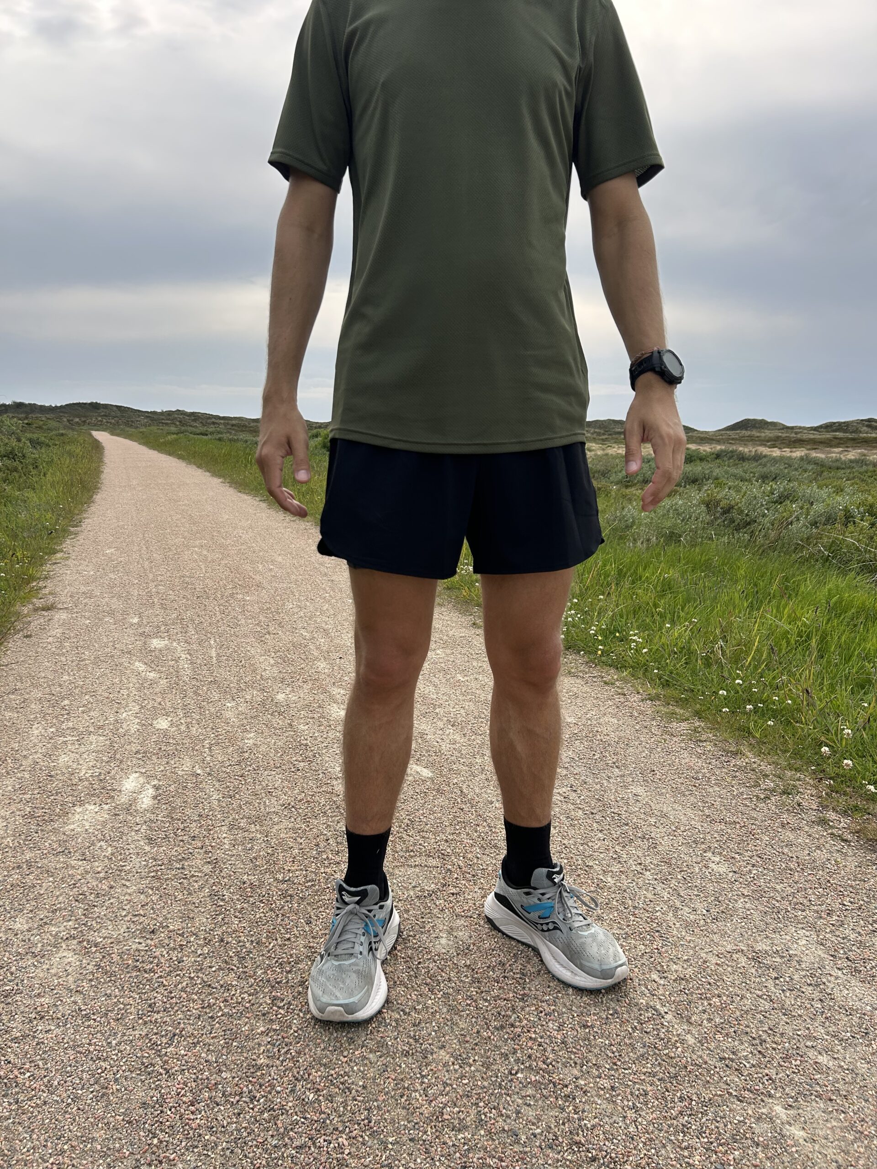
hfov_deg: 53.1
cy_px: 584
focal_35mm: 26
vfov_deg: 67.3
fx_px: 878
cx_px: 438
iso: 50
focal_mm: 5.7
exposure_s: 1/1751
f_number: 1.5
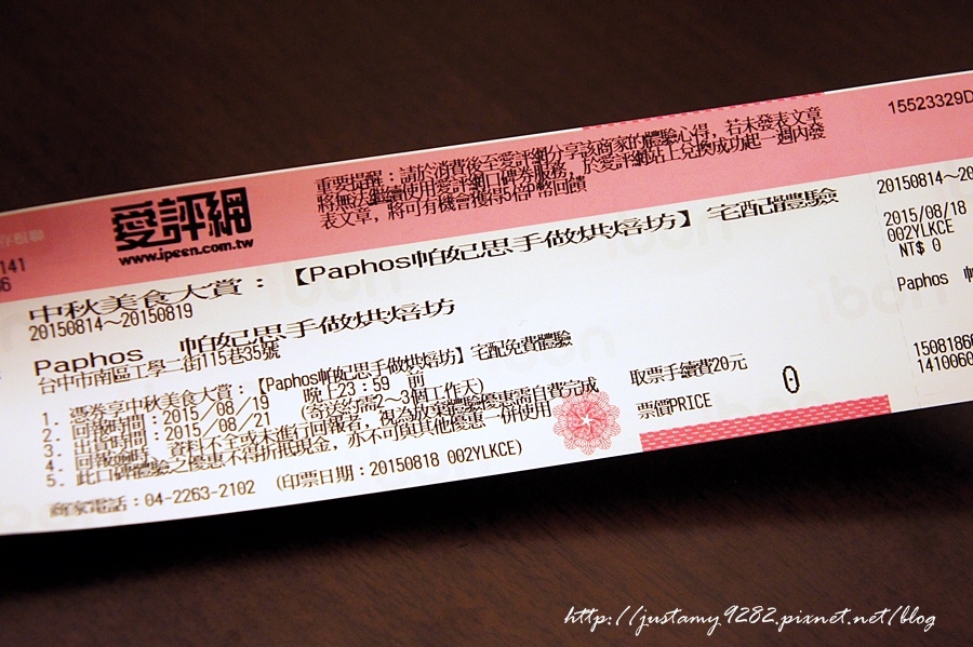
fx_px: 1702
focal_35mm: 63
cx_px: 486
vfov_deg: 21.5
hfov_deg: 31.9
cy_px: 324
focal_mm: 42
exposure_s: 1/25
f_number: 5
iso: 1600
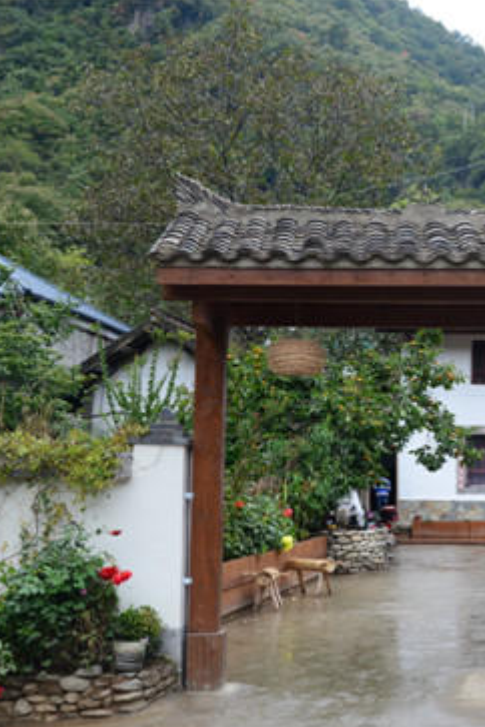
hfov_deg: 24.4
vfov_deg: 37.5
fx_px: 1071
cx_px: 477
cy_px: 364
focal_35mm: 53
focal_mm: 35
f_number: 5.6
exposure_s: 1/125
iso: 500
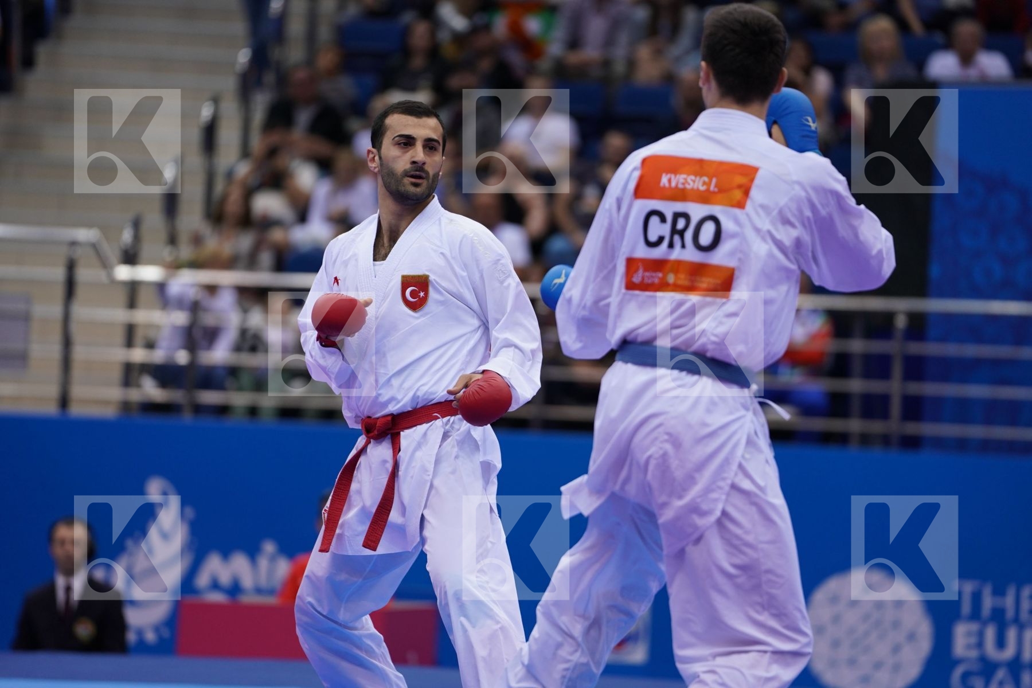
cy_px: 344
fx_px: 5676
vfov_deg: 6.9
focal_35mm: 198
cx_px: 516
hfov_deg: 10.4
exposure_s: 1/1000
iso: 1000
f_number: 2.8
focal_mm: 198
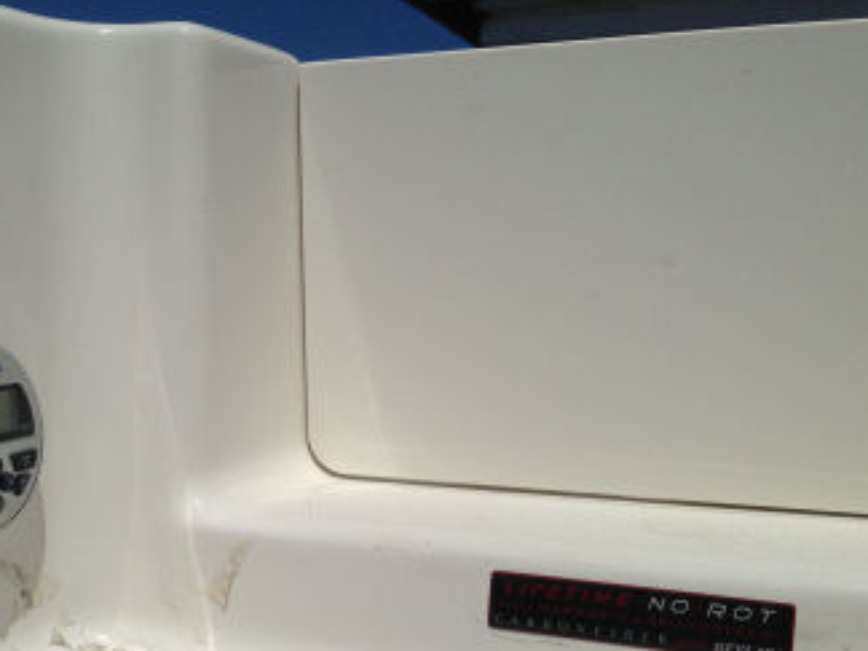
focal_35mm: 51
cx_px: 332
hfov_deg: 37.3
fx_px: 1279
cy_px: 486
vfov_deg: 28.2
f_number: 2.4
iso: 50
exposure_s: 1/9091
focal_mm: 4.12
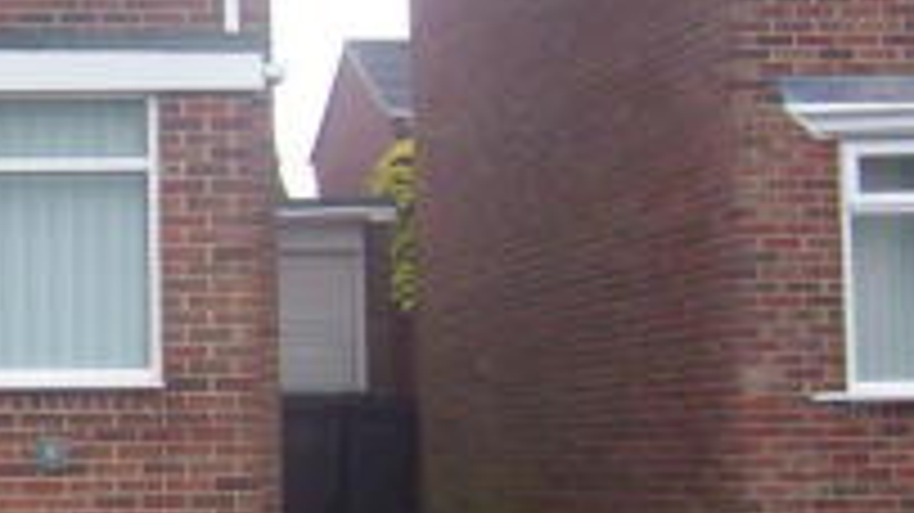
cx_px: -317
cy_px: 250
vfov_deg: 10.8
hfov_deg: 17.7
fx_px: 2713
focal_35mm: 112
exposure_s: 1/150
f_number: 2.76
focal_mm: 5.54
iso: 100
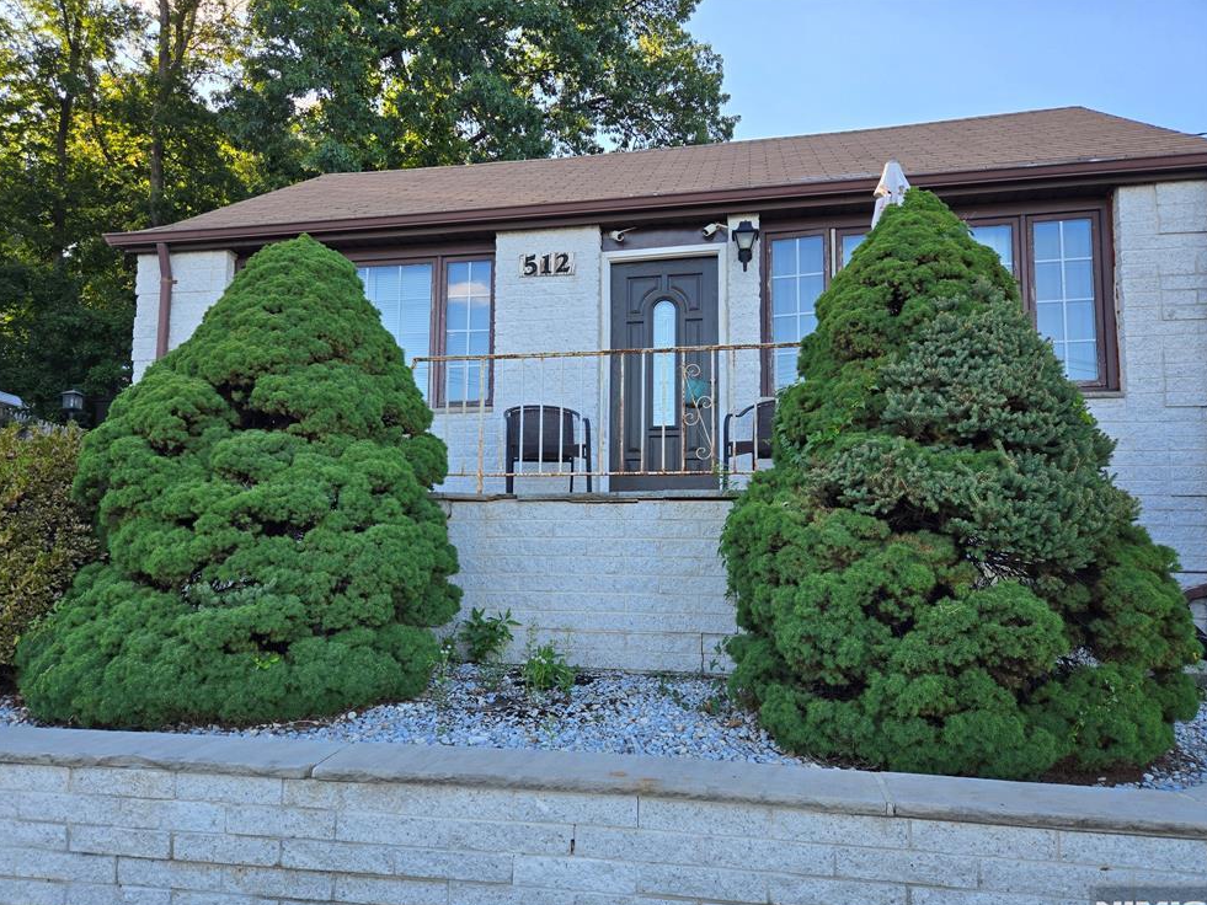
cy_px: 467
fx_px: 837
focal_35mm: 24
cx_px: 584
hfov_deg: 71.6
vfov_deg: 56.8
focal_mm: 5.4
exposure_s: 1/1027
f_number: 1.8
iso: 80
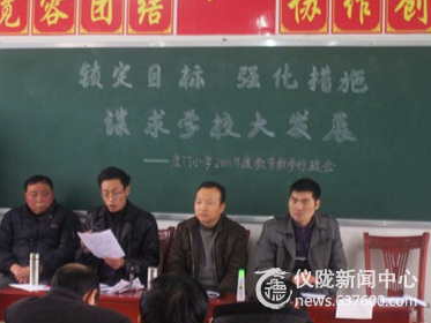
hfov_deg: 22.2
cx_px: 211
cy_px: 163
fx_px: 1096
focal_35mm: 88
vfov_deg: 16.8
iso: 160
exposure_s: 1/8
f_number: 3.2
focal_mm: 13.7
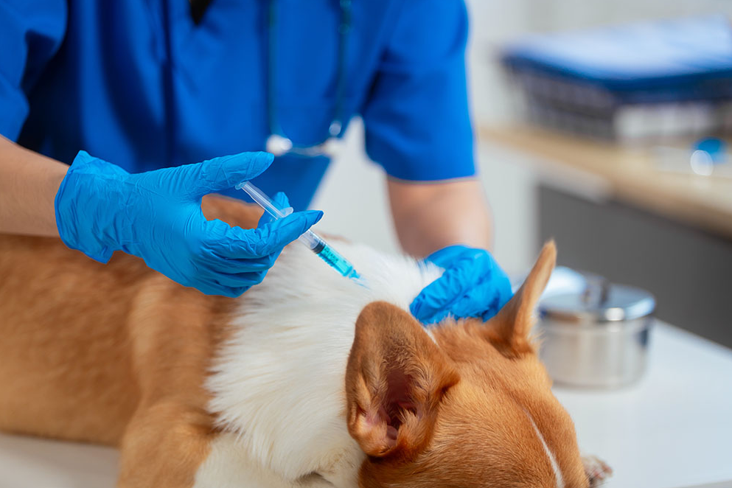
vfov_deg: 10.0
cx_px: 366
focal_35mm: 137
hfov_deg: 15.0
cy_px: 243
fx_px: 2785
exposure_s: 1/250
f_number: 2.8
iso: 400
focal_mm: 136
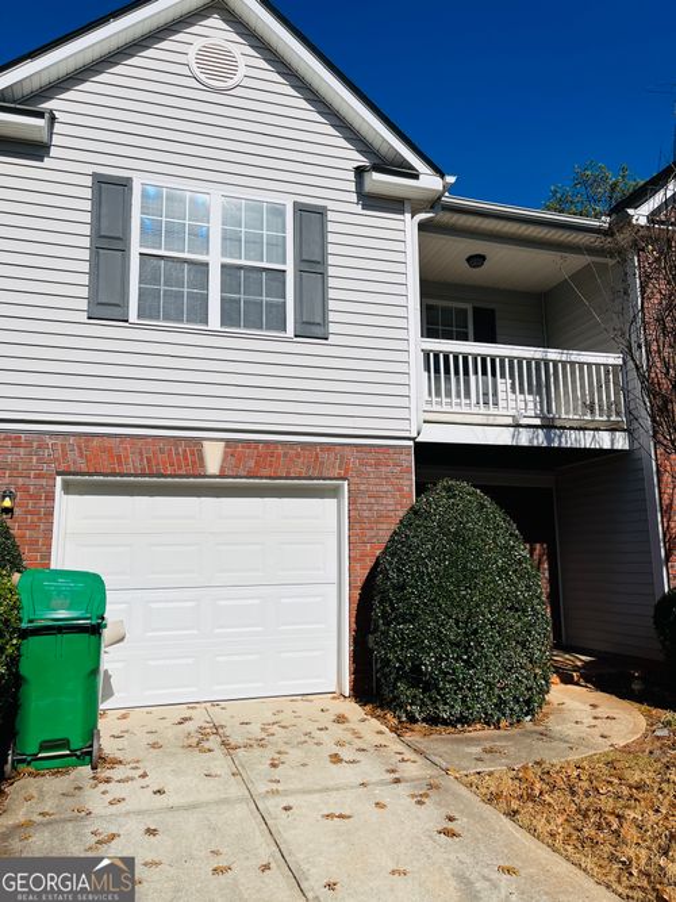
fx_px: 677
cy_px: 451
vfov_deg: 67.3
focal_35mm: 26
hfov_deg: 53.0
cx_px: 338
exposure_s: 1/9901
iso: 50
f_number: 1.6
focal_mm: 5.1
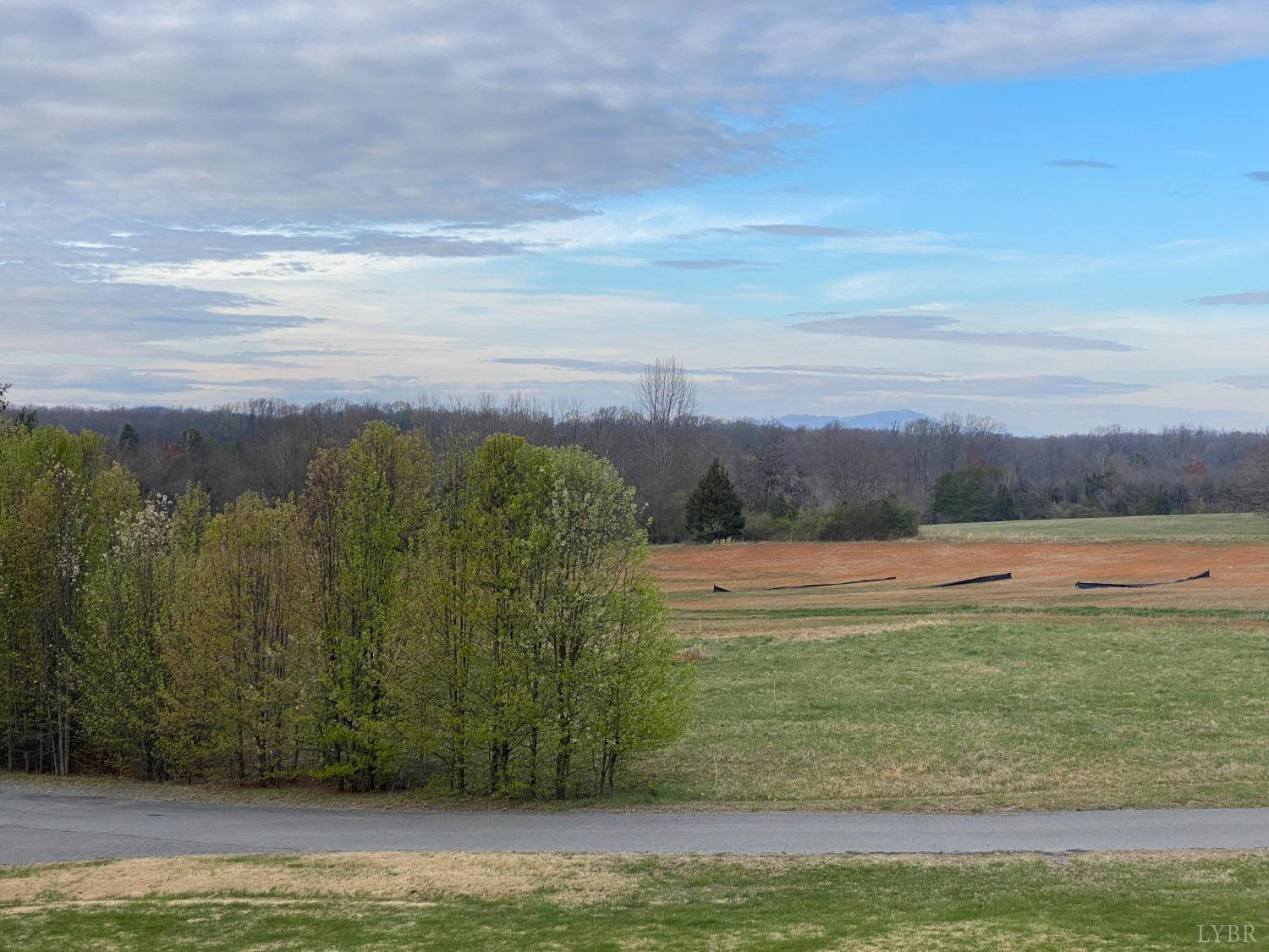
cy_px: 476
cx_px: 634
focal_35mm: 52
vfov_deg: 28.0
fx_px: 1906
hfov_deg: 36.8
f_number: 2
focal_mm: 6
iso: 20
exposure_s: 1/888
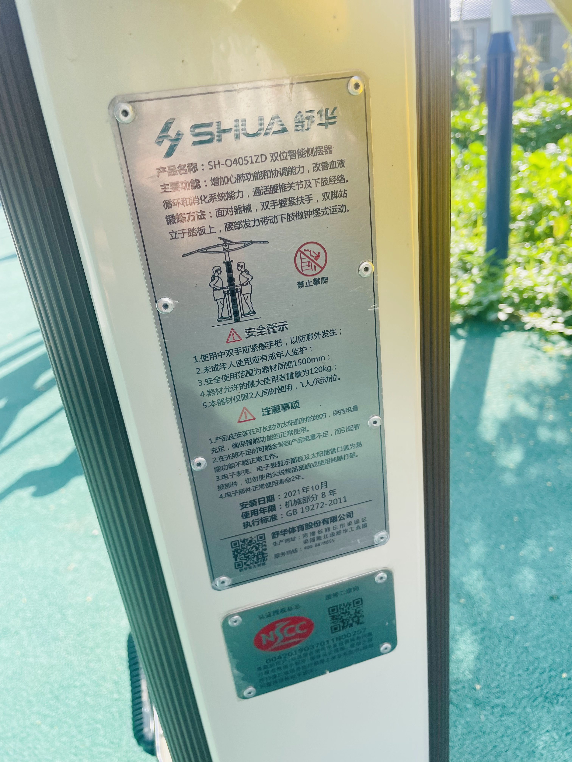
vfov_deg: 67.3
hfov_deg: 53.1
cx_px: 286
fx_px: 573
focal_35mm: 26
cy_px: 381
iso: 32
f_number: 1.6
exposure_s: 1/572
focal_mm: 4.2
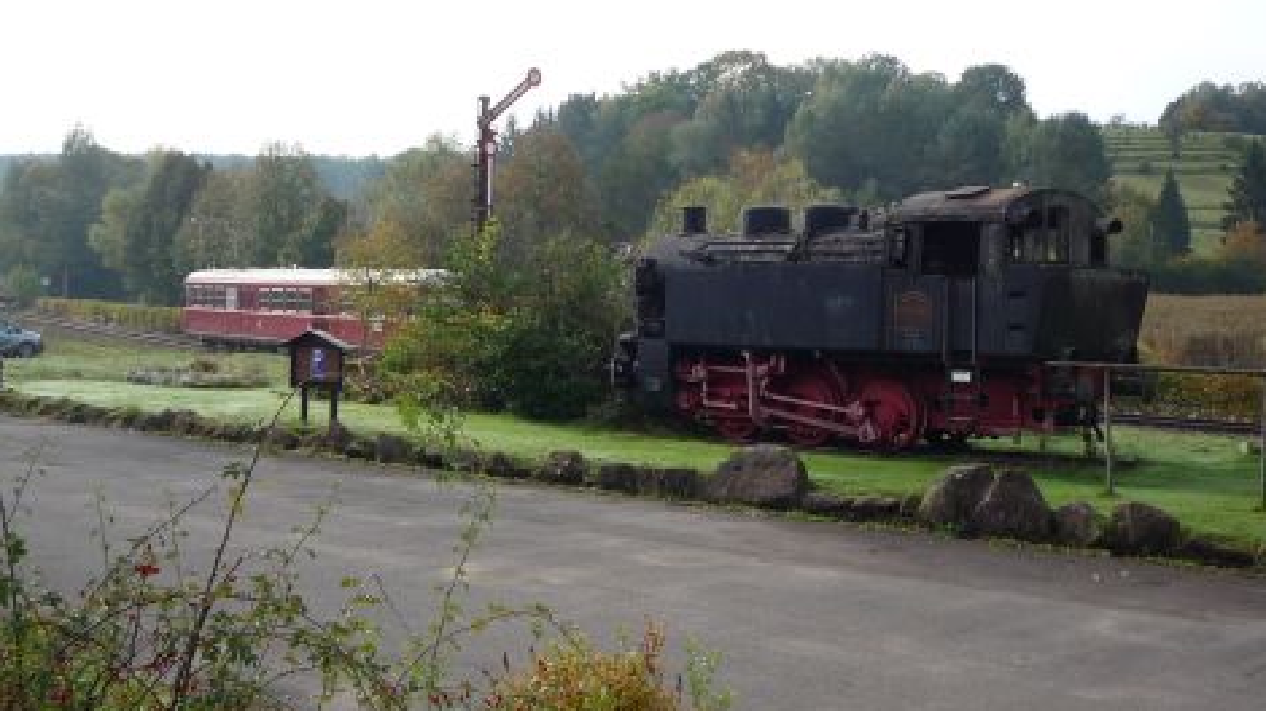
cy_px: 275
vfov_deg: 24.3
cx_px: 644
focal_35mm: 49
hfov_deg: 42.1
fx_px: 1644
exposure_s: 1/400
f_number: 4
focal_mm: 5.2
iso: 100
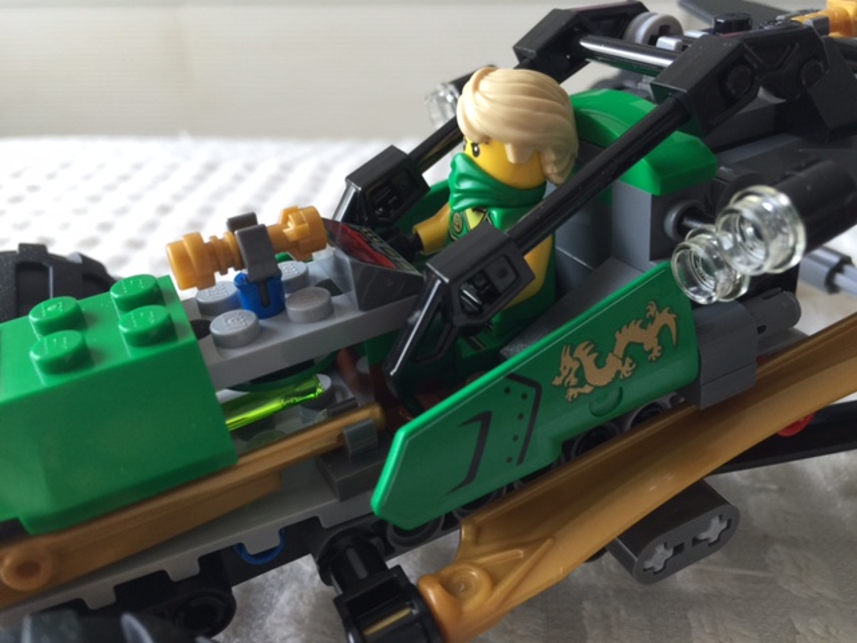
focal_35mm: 29
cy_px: 322
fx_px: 718
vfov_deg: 48.2
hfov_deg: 61.7
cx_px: 428
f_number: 2.2
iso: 32
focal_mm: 4.15
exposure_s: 1/30
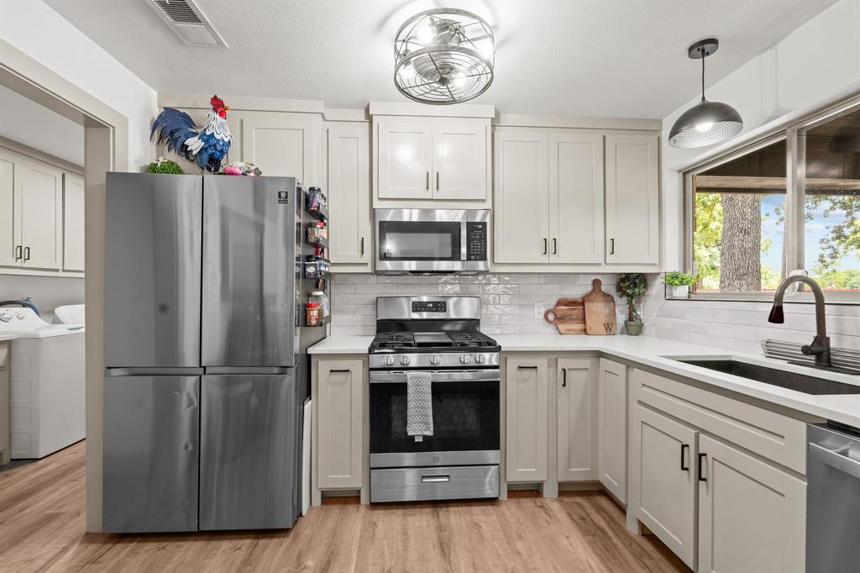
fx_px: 382
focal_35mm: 16
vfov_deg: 73.7
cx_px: 430
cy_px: 286
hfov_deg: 96.8
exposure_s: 1/2
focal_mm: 16
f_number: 8
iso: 400
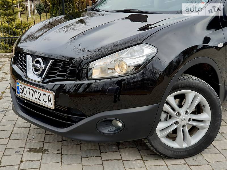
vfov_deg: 28.0
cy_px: 85
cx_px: 114
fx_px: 341
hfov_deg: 36.8
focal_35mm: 52
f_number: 2.4
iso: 25
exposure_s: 1/110
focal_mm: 6
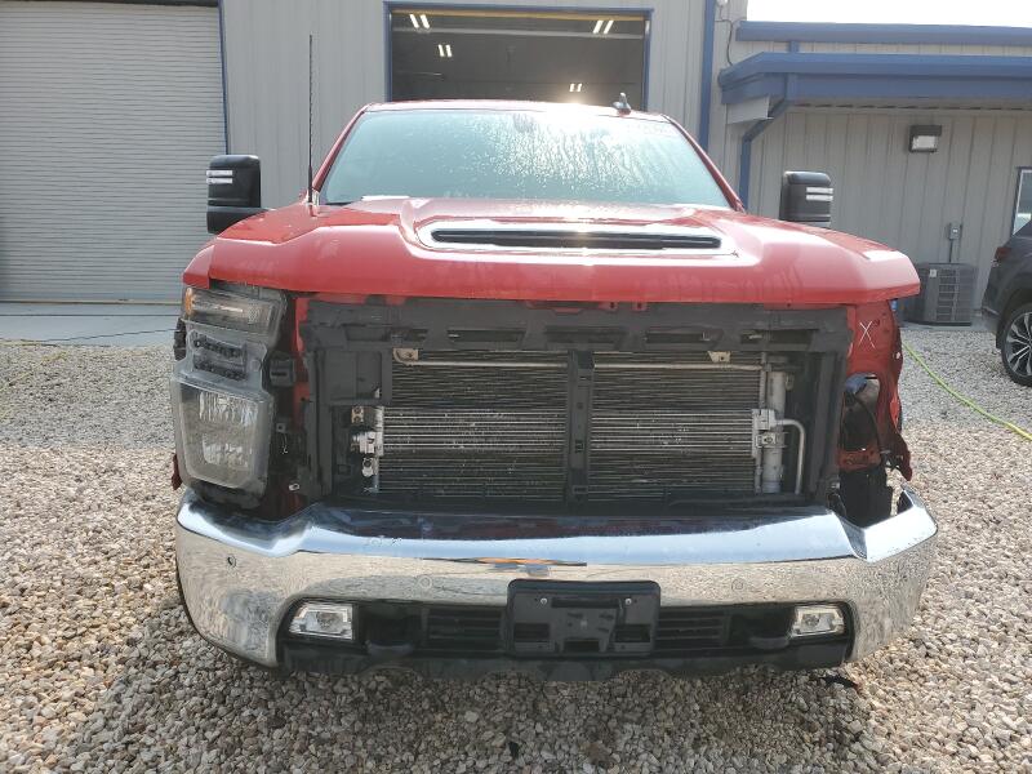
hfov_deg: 67.3
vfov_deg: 53.1
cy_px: 387
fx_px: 775
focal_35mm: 26
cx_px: 516
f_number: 1.5
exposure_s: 1/2000
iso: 50
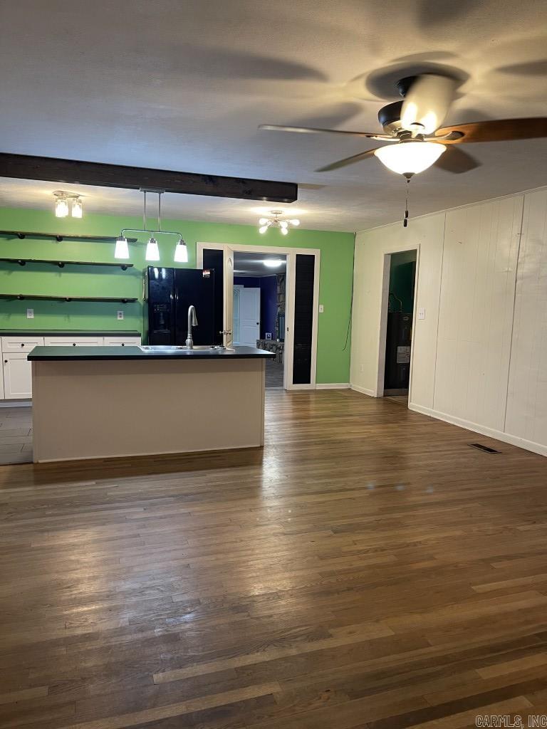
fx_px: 527
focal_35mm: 25
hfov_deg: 54.9
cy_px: 364
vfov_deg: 69.4
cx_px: 274
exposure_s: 1/60
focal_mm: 5.1
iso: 160
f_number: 1.6
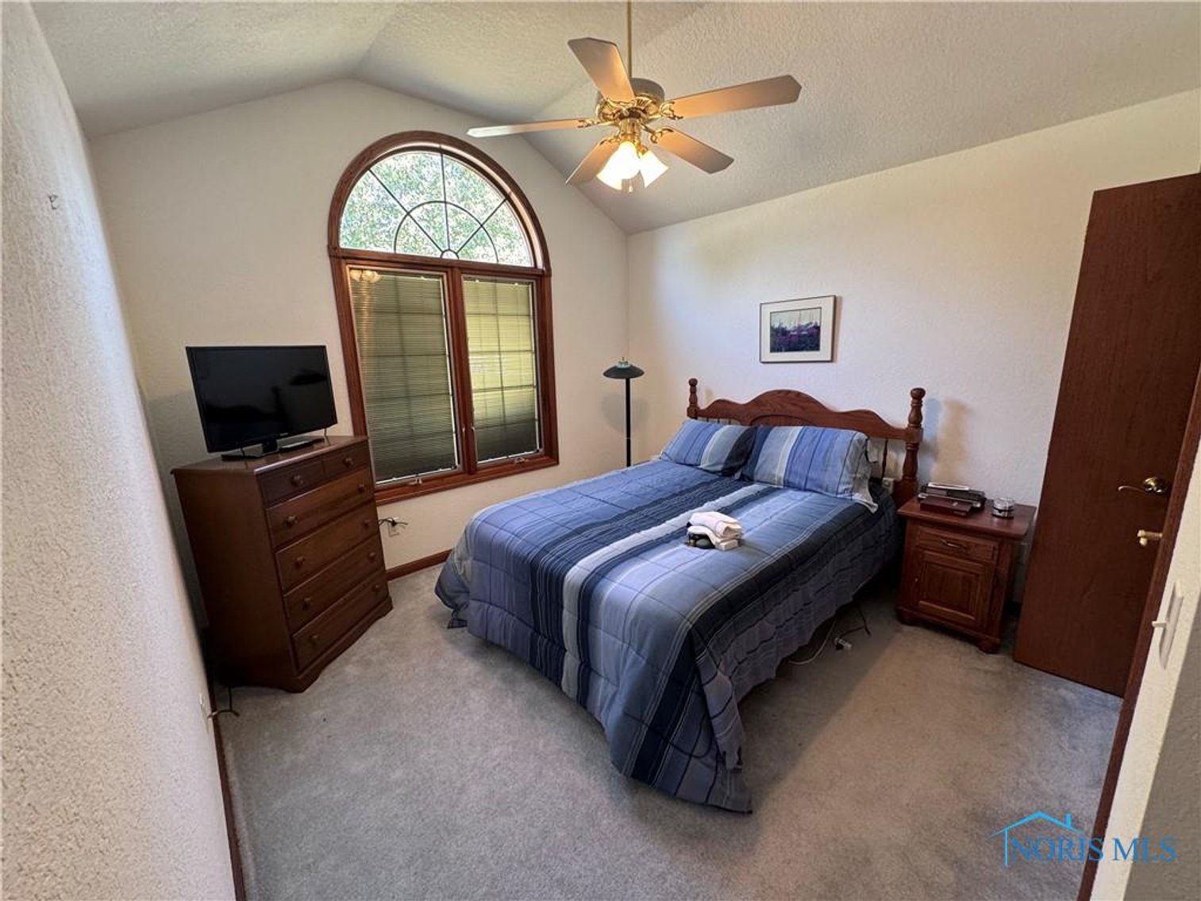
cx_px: 600
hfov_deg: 102.1
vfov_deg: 85.7
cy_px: 450
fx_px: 486
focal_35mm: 14
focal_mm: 2.22
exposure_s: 1/60
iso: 200
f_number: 2.2
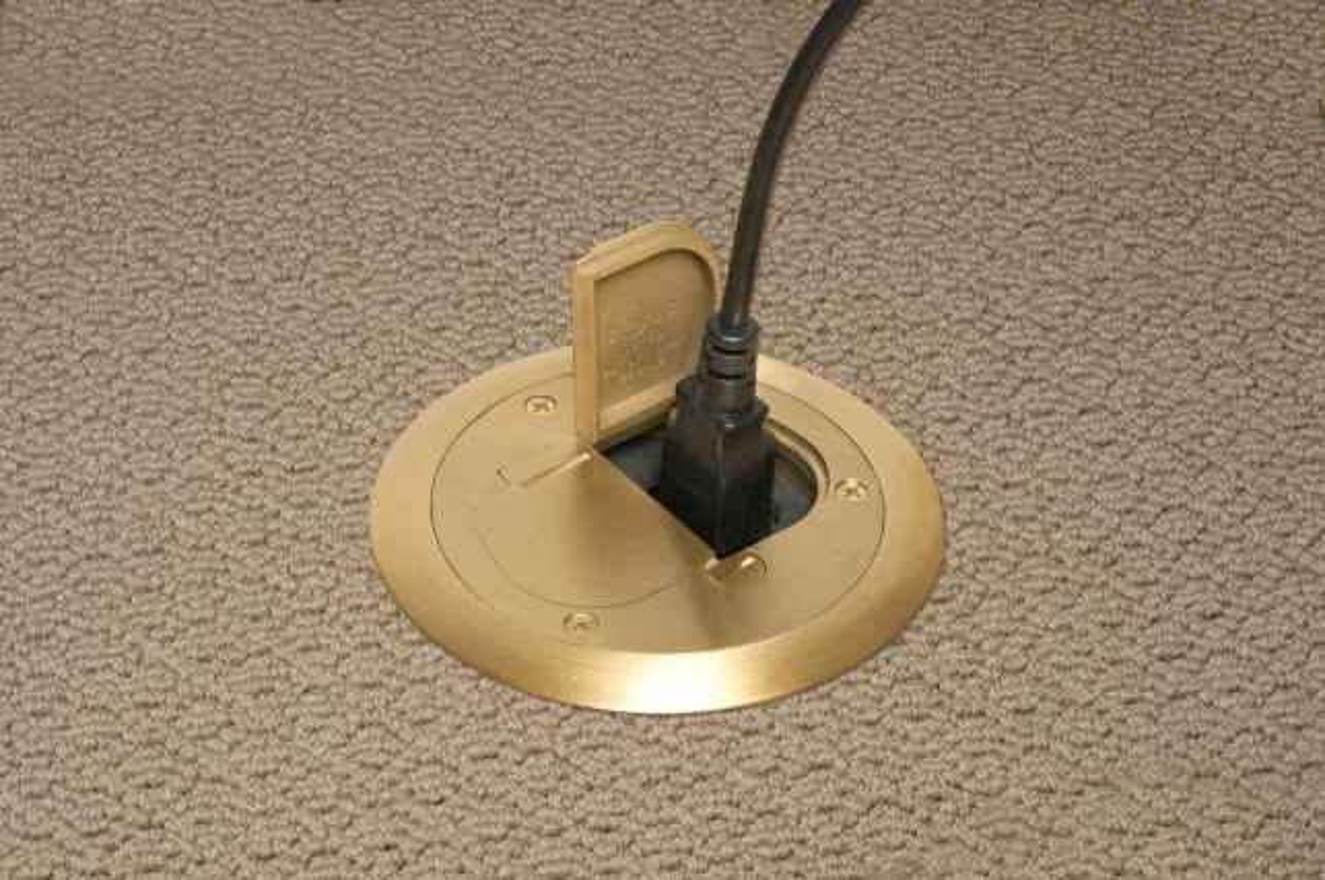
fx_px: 3308
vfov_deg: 15.1
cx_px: 662
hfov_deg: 22.6
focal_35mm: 90
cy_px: 440
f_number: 32
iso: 200
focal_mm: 60
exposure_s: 1/100
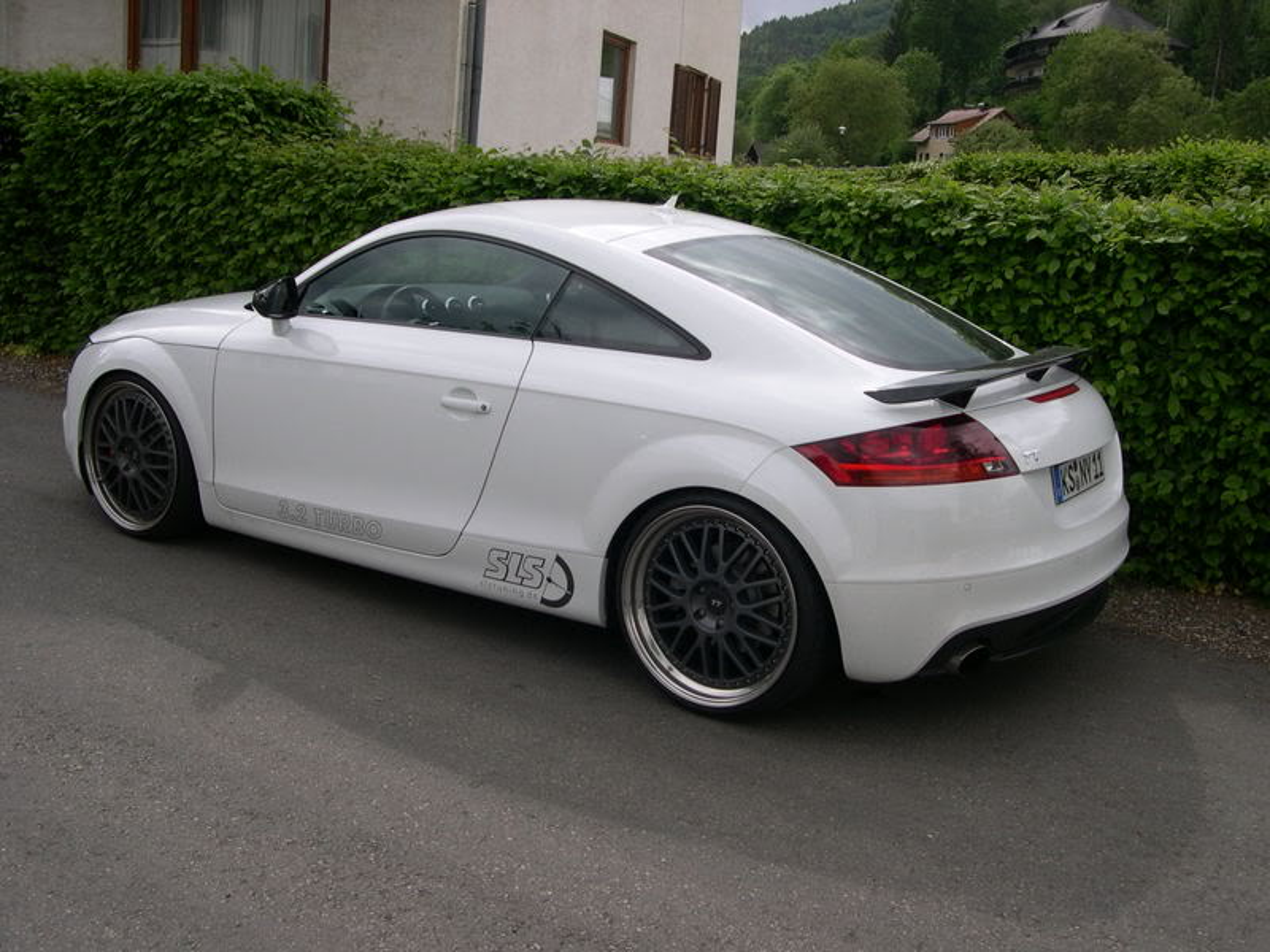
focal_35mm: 38
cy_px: 476
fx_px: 1394
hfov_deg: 49.0
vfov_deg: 37.7
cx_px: 635
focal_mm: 8
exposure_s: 1/103
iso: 100
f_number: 7.6
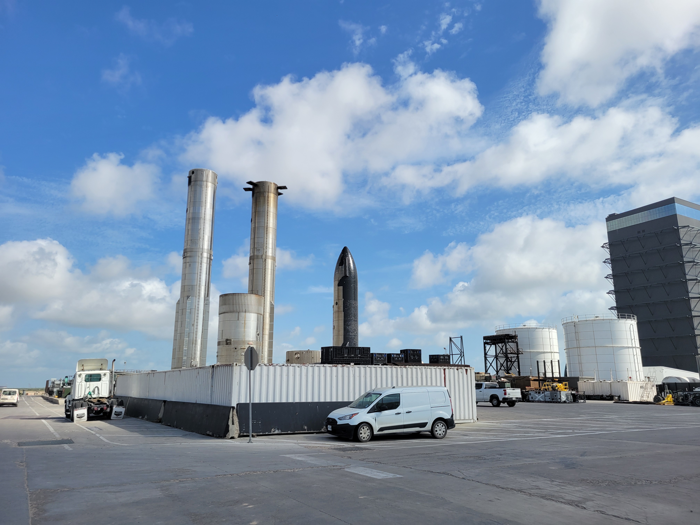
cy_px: 262
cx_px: 350
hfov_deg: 67.3
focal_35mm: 26
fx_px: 526
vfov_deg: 53.1
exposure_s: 1/3589
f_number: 1.8
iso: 40
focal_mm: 5.4
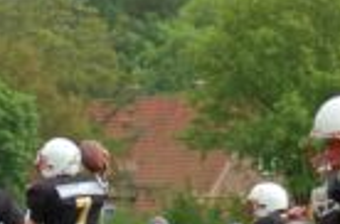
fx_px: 4411
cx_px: 43
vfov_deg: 2.9
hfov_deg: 4.4
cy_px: 224
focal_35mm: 469
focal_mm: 95
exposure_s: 1/1000
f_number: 4.2
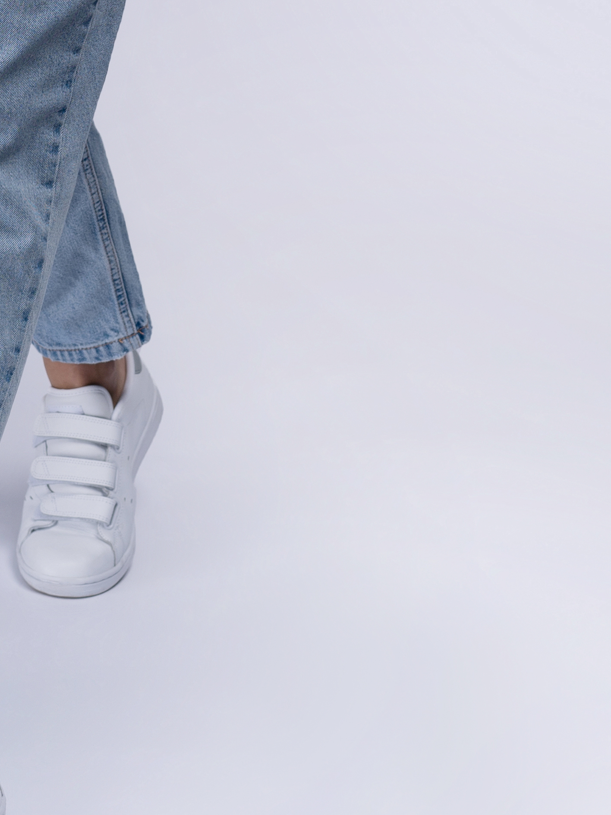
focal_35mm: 168
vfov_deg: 11.3
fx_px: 3955
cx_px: -6
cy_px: -370
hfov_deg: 8.8
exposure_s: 1/160
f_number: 5.6
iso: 100
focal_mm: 55
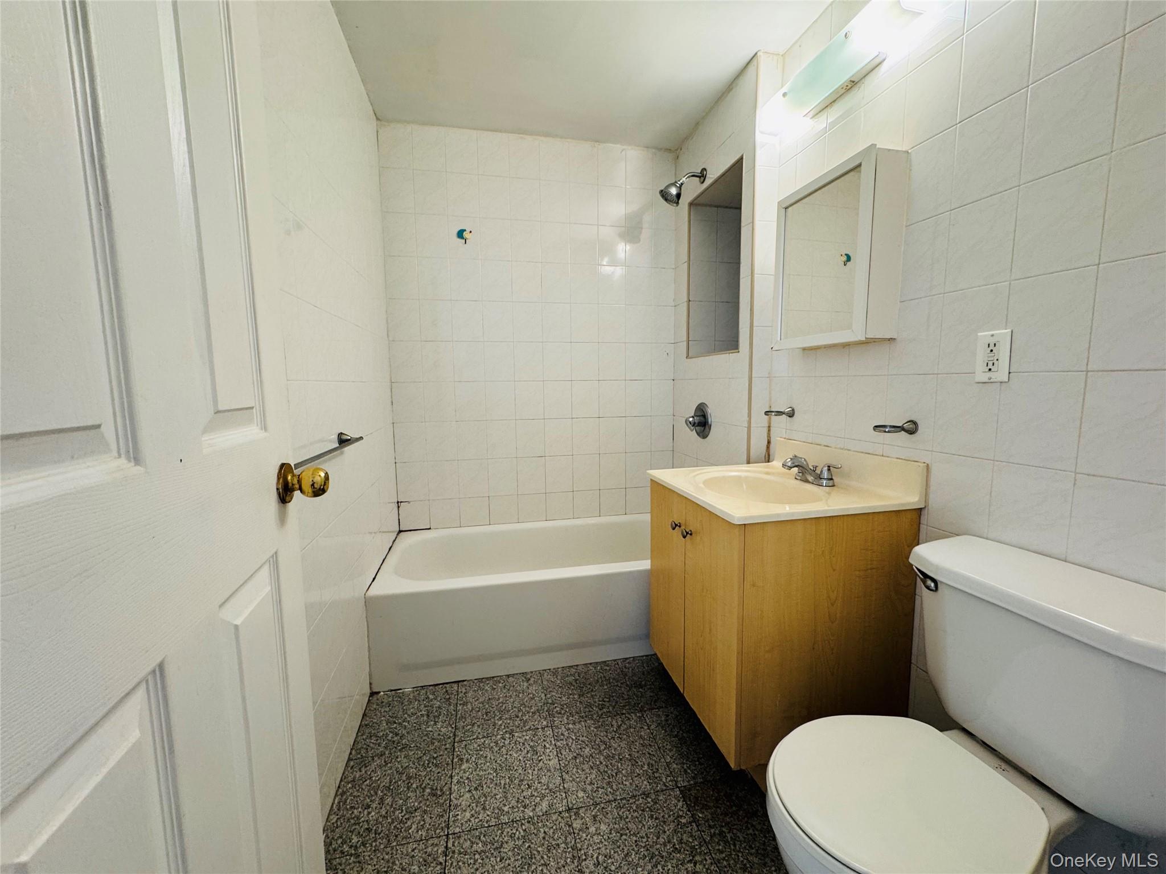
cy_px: 437
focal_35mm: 14
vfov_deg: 85.7
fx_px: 472
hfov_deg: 102.1
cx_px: 583
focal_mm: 2.22
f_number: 2.2
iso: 160
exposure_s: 1/60
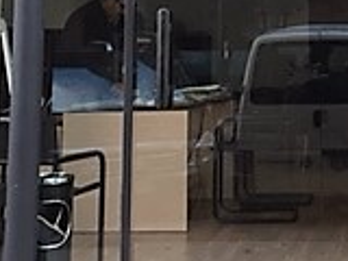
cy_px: -165
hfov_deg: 16.7
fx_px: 1166
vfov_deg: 12.0
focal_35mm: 116
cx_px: 313
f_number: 2.2
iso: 32
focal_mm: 4.15
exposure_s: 1/50
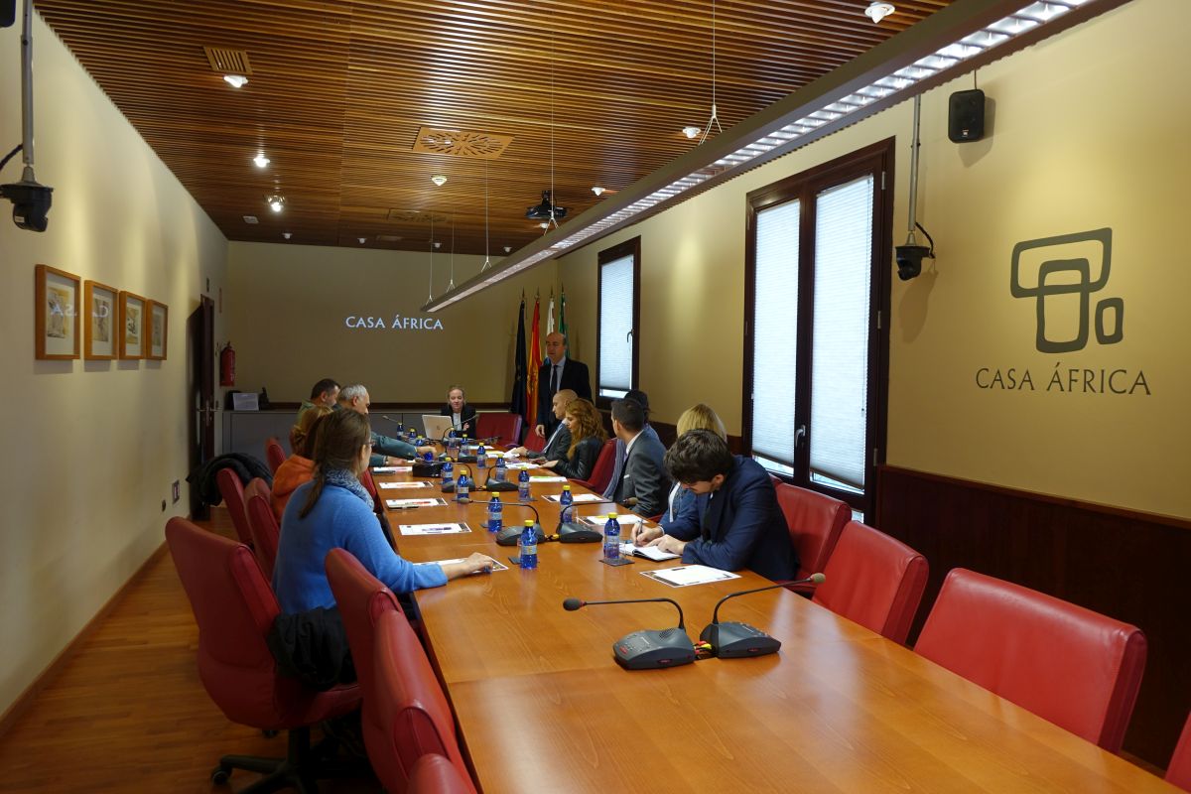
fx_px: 794
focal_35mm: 24
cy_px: 397
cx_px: 596
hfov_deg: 73.7
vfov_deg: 53.1
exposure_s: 1/30
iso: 200
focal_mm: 8.8
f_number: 2.8
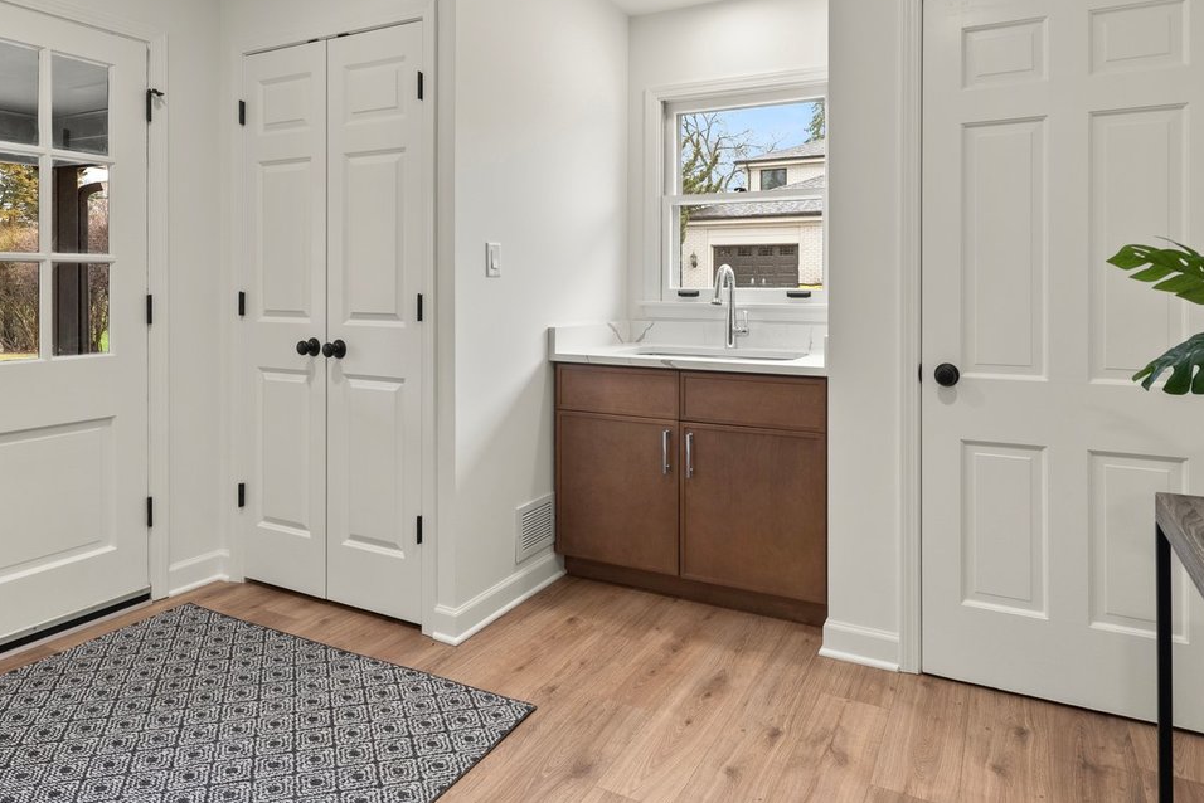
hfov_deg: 78.3
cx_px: 664
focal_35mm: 22
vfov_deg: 56.2
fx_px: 736
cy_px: 278
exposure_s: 1/15
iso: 400
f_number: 7.1
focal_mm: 13
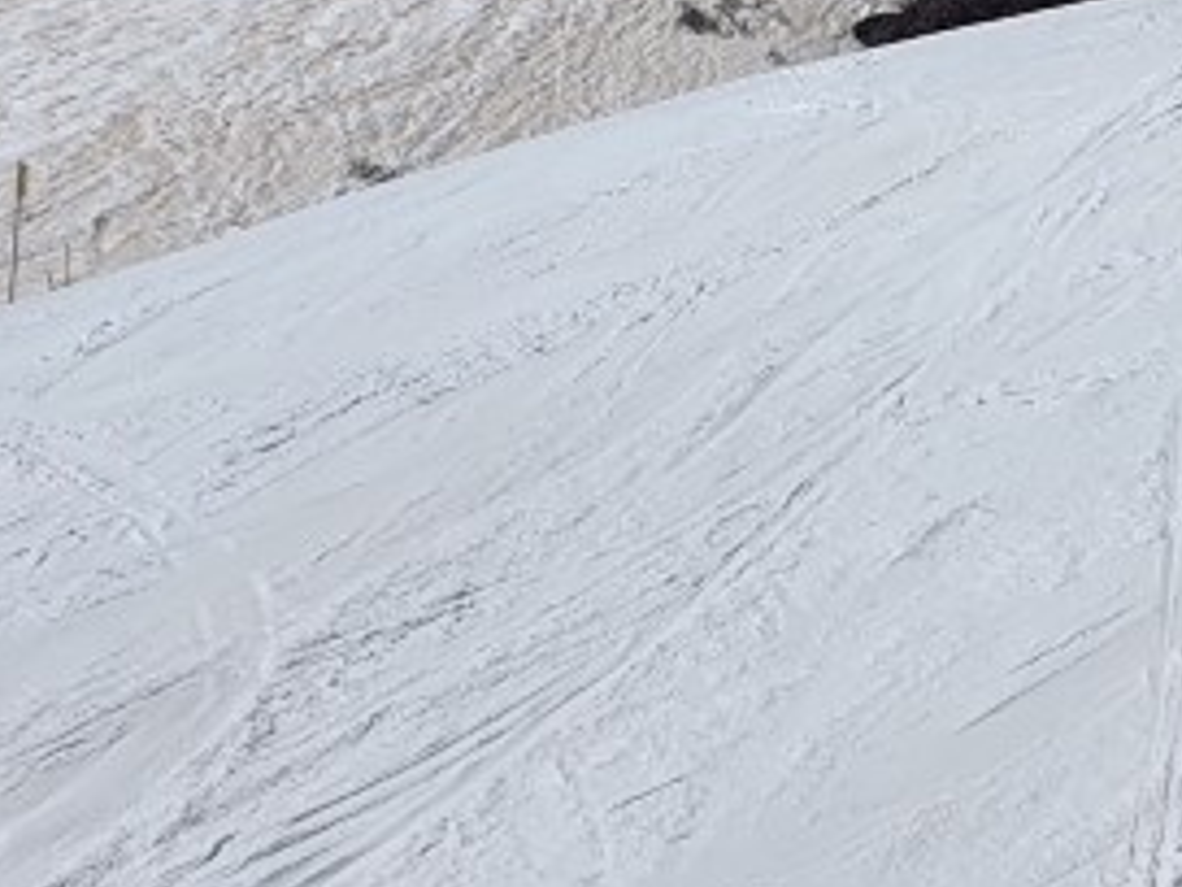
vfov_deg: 14.6
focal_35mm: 98
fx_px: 3346
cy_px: -204
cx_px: 1725
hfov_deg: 18.1
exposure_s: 1/6752
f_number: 2.4
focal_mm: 4.32
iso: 50
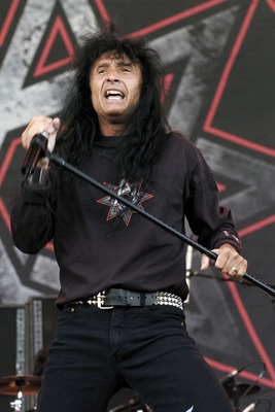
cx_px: 138
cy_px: 206
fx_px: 2404
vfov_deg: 9.8
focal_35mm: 210
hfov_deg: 6.5
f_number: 5.6
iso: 400
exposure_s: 1/160
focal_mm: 140
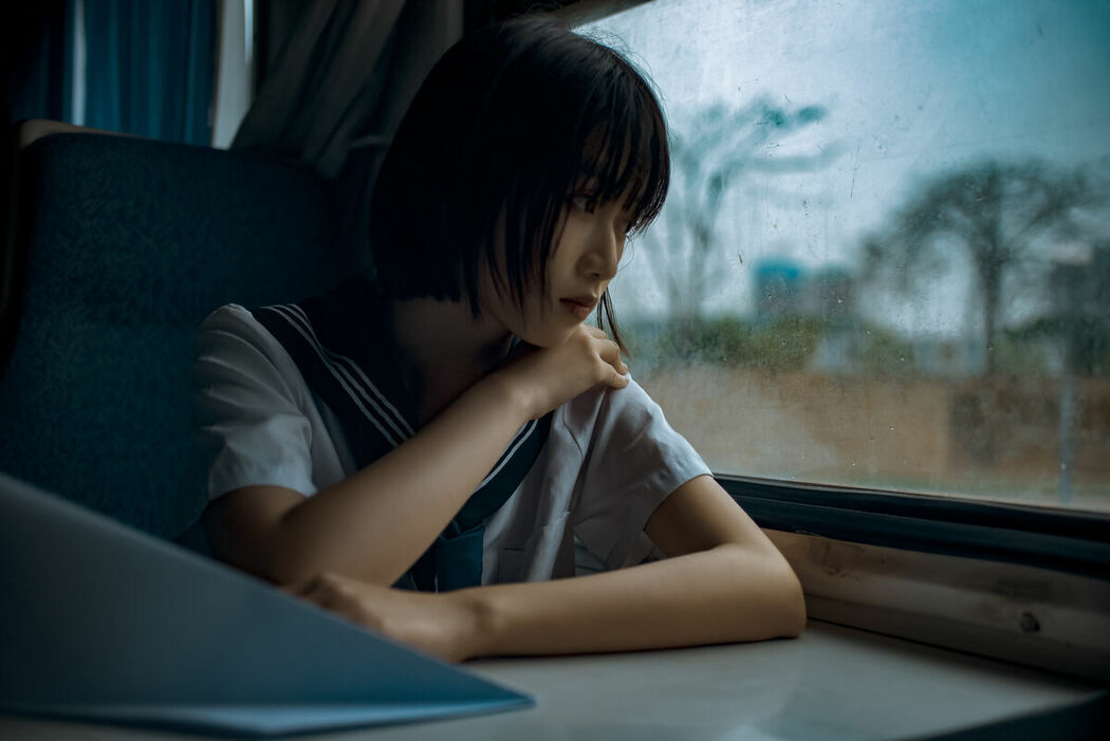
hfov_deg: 54.4
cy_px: 370
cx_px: 555
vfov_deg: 37.9
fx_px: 1080
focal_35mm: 35
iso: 1250
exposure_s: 1/1250
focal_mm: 35
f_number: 2
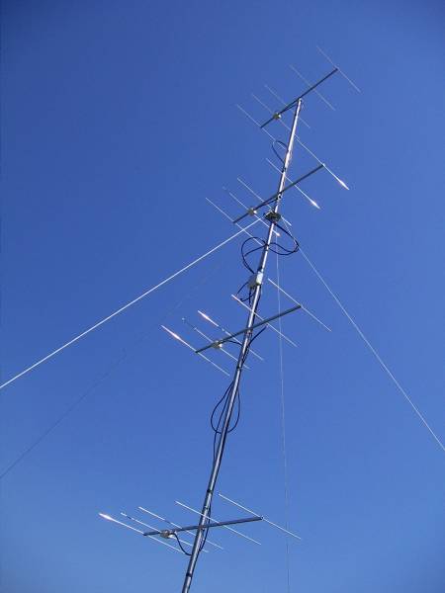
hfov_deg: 39.7
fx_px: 617
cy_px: 296
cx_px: 222
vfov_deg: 51.4
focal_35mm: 36
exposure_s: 1/320
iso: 50
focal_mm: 4.7
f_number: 6.7
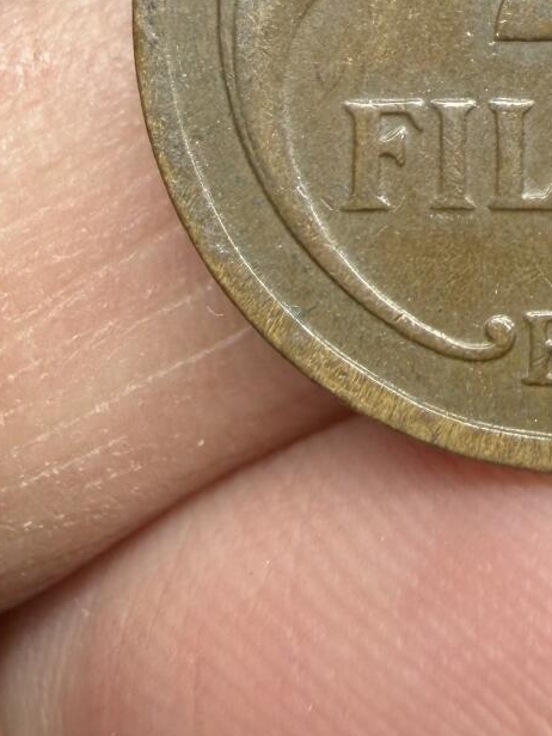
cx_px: 582
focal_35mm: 76
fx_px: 1616
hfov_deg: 18.7
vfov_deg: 24.2
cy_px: -38
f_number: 2.2
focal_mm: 2.22
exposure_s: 1/121
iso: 50
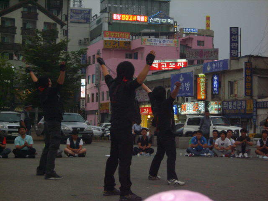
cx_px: 134
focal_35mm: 82
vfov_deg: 18.0
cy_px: 100
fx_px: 635
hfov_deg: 23.8
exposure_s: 1/60
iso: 235
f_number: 4.5
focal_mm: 17
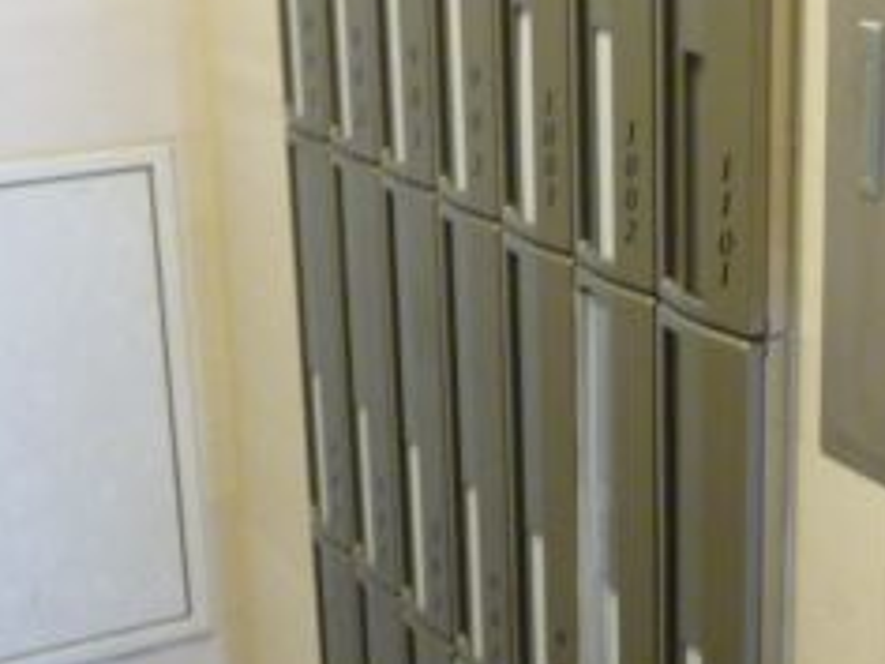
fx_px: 1943
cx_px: 626
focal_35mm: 76
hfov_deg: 25.4
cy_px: 356
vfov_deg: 19.4
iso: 400
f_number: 3.1
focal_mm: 5
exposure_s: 1/8
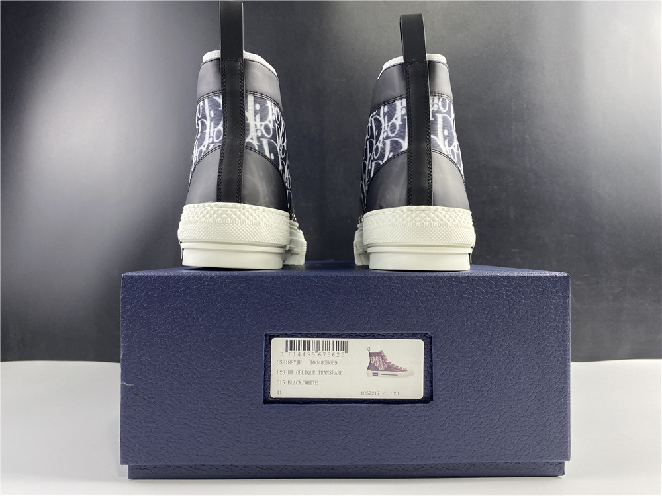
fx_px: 497
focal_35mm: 26
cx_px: 331
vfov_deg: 53.1
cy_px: 248
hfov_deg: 67.3
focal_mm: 4.25
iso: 100
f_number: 1.8
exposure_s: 1/50
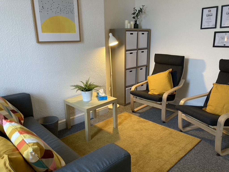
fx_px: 185
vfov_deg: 49.7
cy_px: 86
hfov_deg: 63.4
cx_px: 114
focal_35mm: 28
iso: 250
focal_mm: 3.99
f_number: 1.8
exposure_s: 1/50
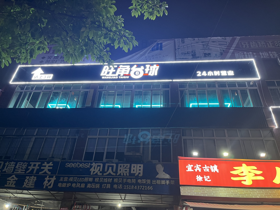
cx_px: 140
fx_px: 210
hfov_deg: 67.3
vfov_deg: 53.1
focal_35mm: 26
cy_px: 105
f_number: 1.6
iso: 400
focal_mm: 5.1
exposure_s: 1/50
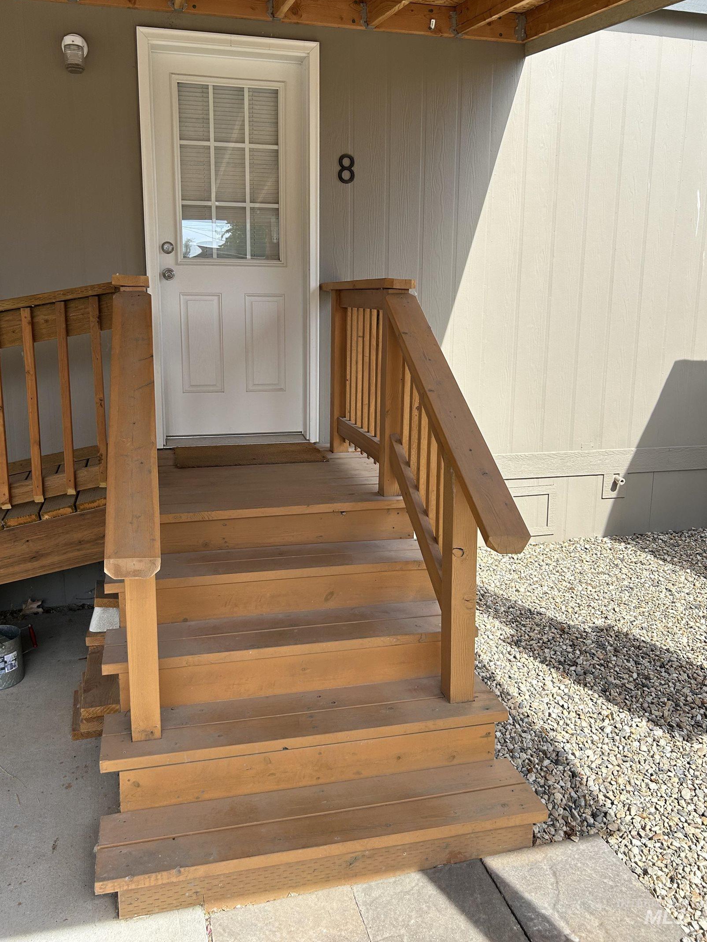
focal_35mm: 28
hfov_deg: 49.7
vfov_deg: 63.4
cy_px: 442
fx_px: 762
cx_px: 338
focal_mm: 5.7
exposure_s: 1/1266
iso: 50
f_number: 1.5
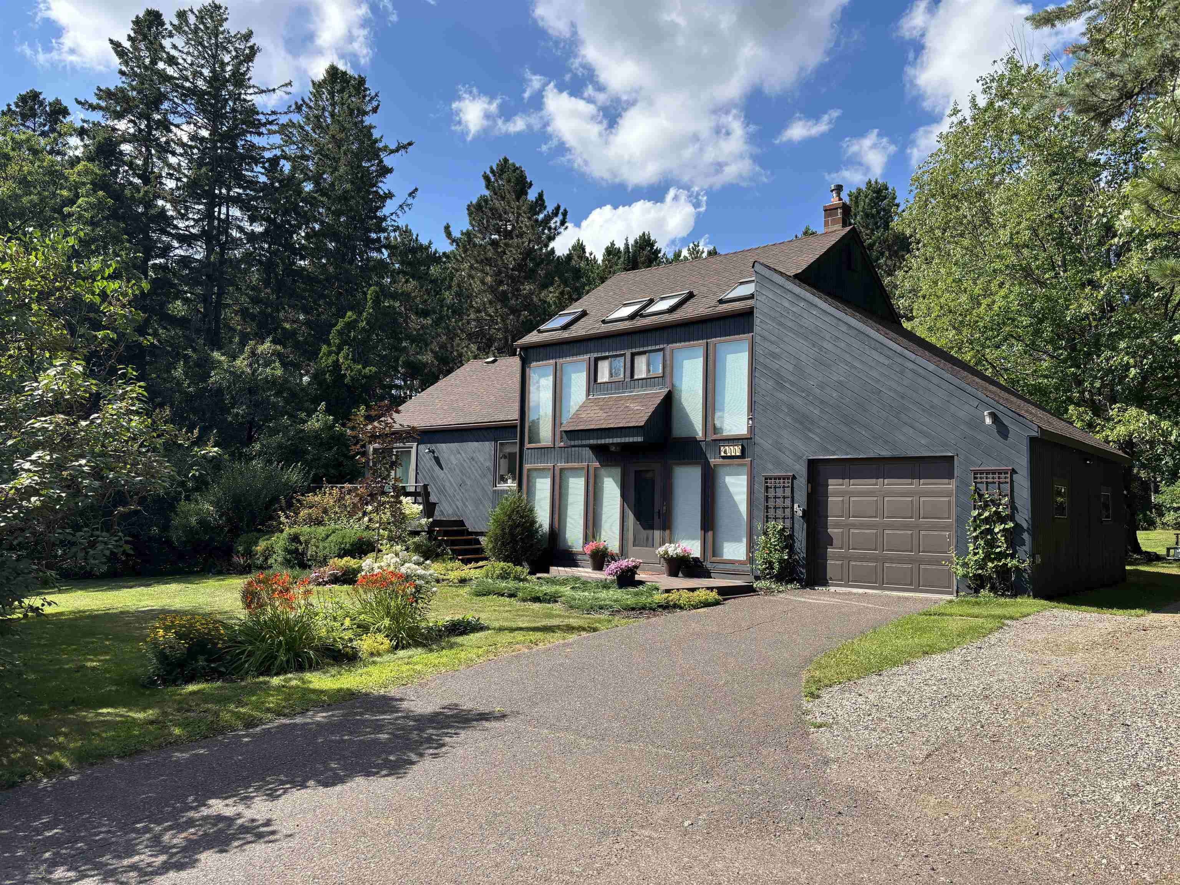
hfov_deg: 67.3
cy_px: 442
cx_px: 590
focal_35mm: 26
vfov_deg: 53.1
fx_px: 886
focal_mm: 5.96
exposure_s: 1/1522
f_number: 1.6
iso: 50
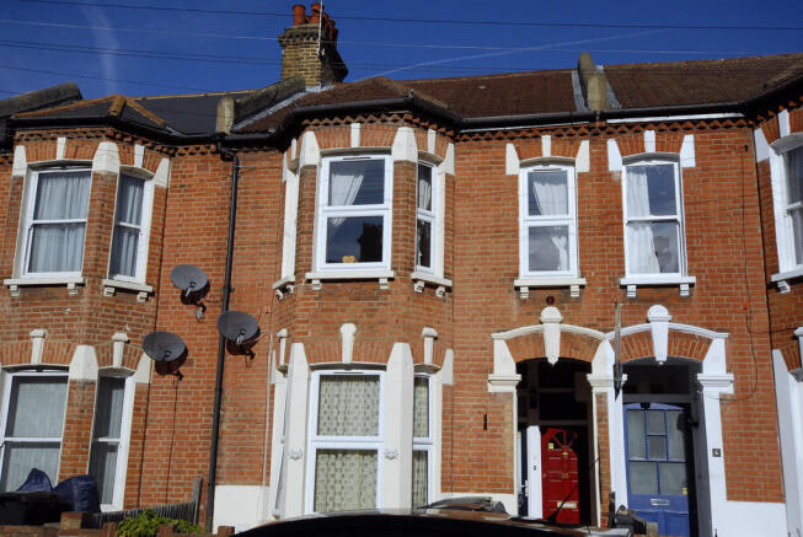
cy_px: 268
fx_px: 804
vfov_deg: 37.0
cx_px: 402
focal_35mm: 36
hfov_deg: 53.1
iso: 400
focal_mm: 24
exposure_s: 1/1250
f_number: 10
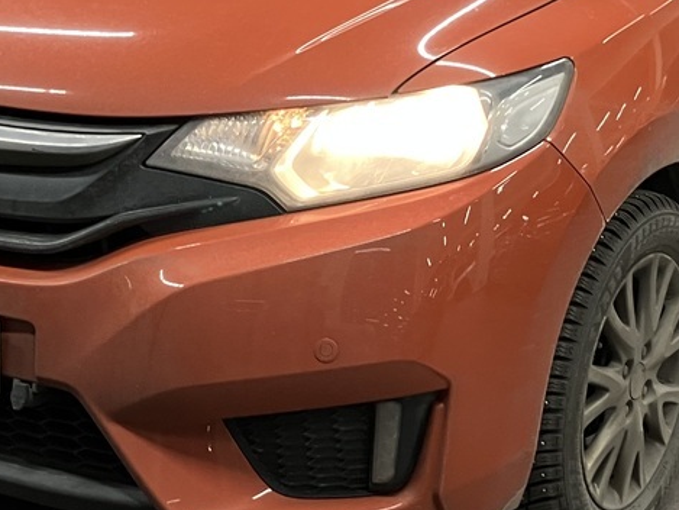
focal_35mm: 86
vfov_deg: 17.1
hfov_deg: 22.8
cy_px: 188
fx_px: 1687
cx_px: 356
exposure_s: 1/50
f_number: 1.8
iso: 80
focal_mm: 3.99
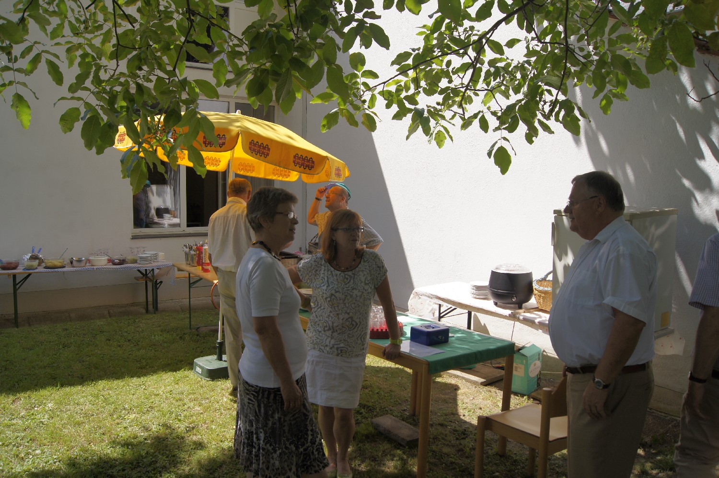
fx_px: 539
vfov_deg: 47.8
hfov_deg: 67.4
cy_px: 239
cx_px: 360
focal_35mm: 27
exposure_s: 1/160
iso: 100
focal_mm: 18
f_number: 8
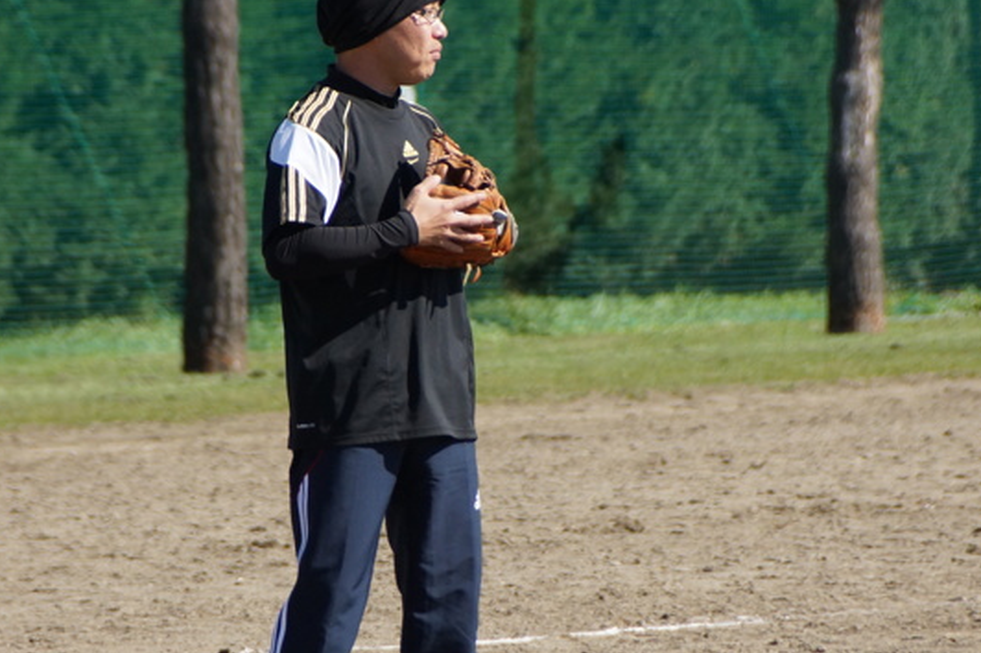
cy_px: 253
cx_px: 448
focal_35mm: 722
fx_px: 19662
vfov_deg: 1.9
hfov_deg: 2.9
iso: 500
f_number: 6.3
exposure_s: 1/1600
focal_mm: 250
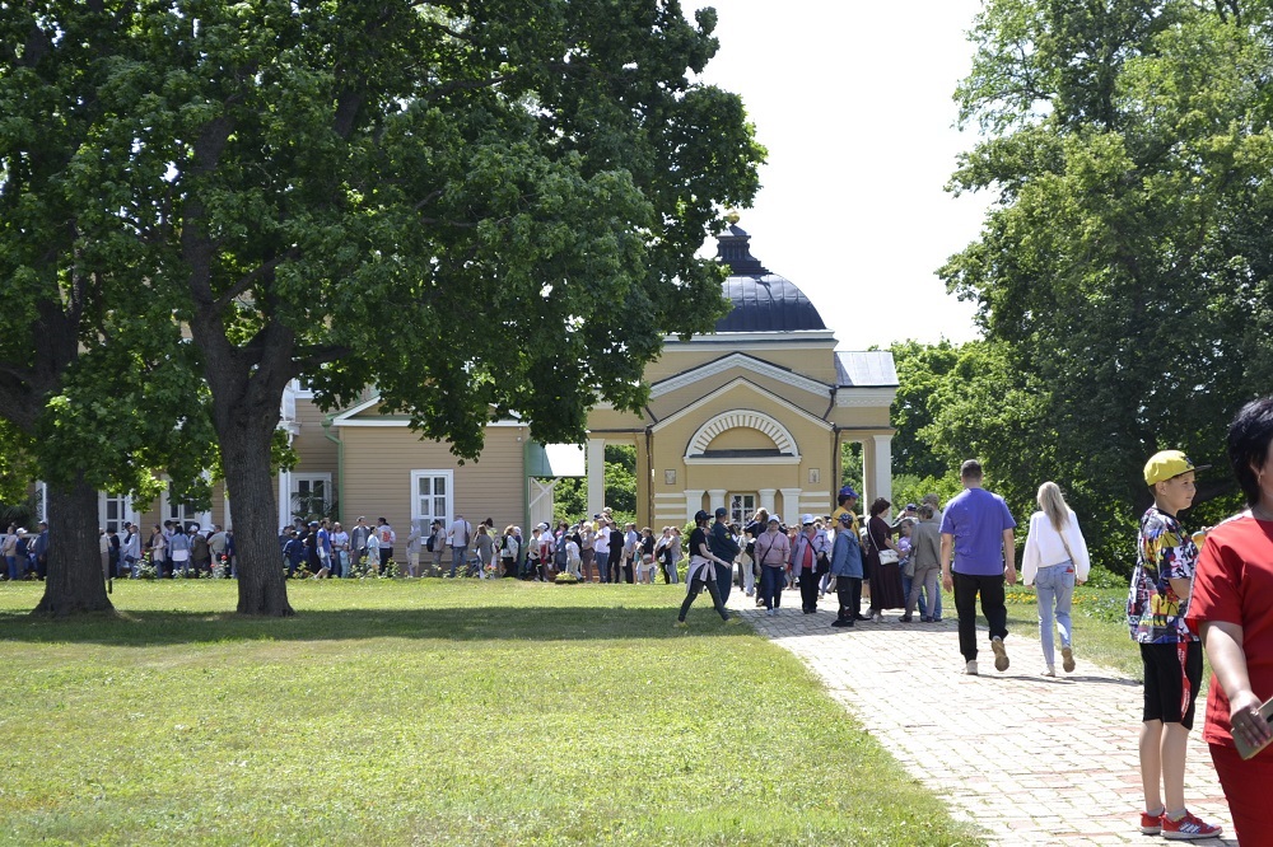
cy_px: 424
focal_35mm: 82
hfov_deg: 24.6
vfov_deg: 16.5
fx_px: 2916
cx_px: 636
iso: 100
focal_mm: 55
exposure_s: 1/160
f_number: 6.3
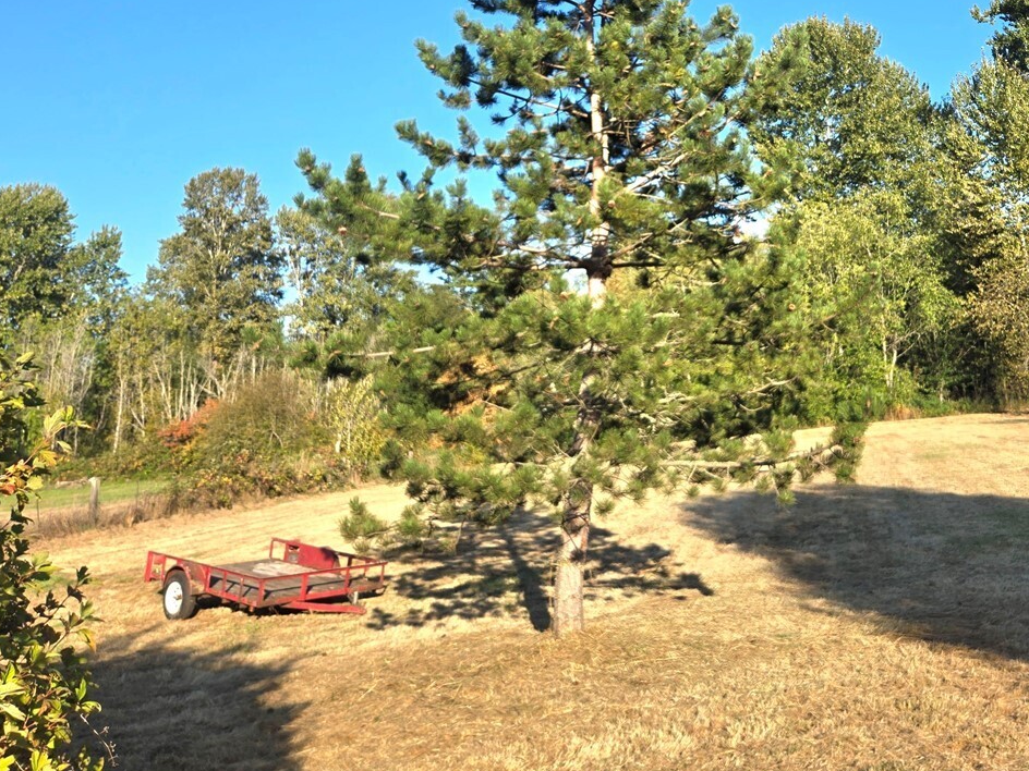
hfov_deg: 46.6
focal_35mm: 39
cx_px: 733
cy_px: 133
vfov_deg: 35.4
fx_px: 1159
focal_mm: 5.4
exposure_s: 1/1250
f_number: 1.8
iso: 25
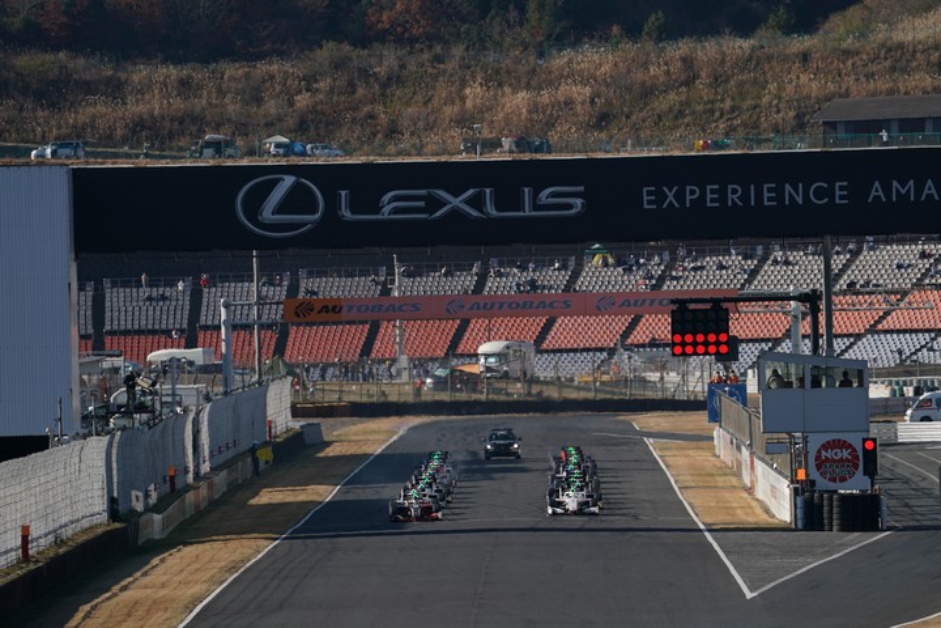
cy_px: 314
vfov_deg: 2.3
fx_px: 15682
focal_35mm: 600
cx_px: 470
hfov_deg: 3.4
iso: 200
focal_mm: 600
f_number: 8
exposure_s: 1/800
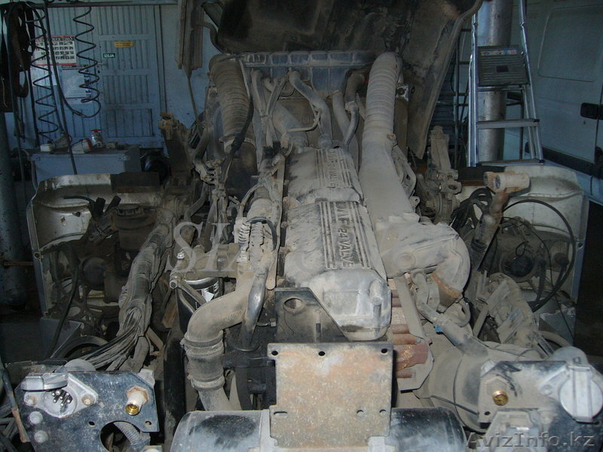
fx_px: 610
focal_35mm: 35
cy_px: 226
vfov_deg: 40.7
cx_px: 302
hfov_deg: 52.6
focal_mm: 5.8
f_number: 2.8
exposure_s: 1/60
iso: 150
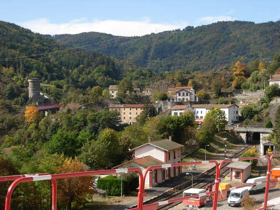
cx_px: 140
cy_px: 105
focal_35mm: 70
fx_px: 566
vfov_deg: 21.0
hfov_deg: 27.8
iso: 79
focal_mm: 11.5
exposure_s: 1/527
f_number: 3.5
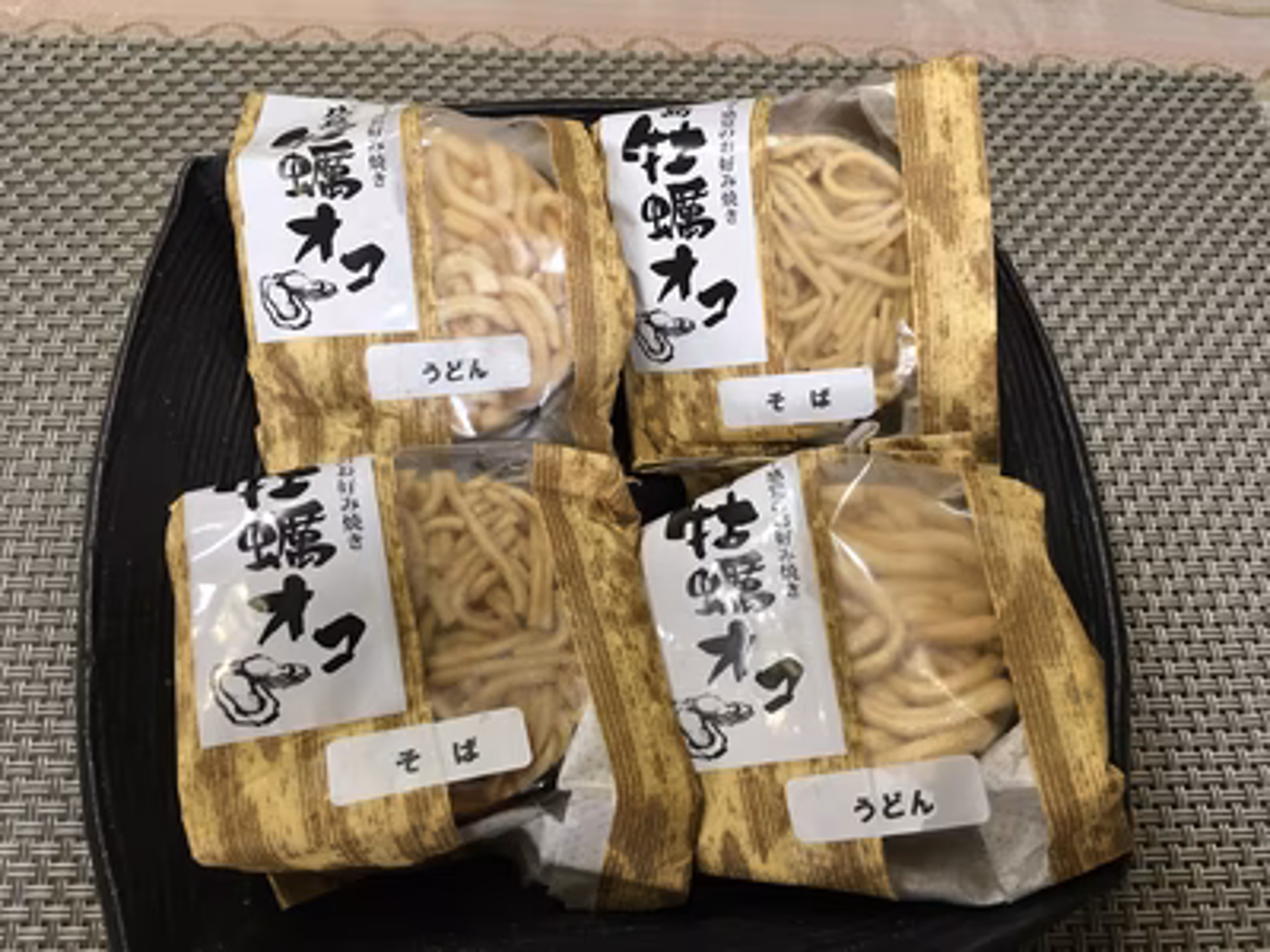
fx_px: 1064
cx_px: 635
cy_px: 476
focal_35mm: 29
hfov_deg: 61.7
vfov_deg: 48.2
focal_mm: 4.15
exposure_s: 1/30
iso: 100
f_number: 2.2
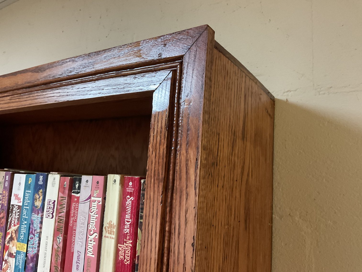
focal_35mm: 29
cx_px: 181
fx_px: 303
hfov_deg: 61.7
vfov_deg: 48.2
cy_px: 136
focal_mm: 3
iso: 250
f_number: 1.8
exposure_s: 1/40
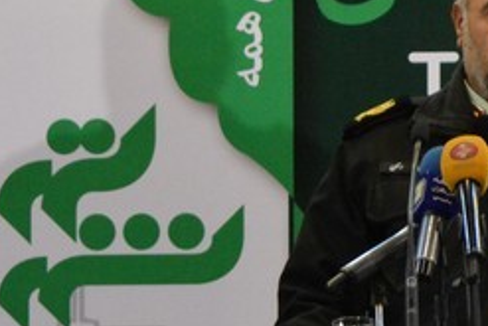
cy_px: 174
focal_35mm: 874
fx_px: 11854
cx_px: 565
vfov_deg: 1.6
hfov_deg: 2.4
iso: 2500
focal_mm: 120
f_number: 4
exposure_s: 1/160
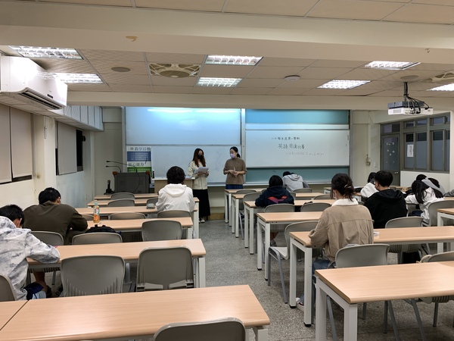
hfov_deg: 67.3
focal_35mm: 26
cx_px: 227
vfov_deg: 53.1
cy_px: 170
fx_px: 341
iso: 80
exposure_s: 1/120
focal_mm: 4.25
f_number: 1.8
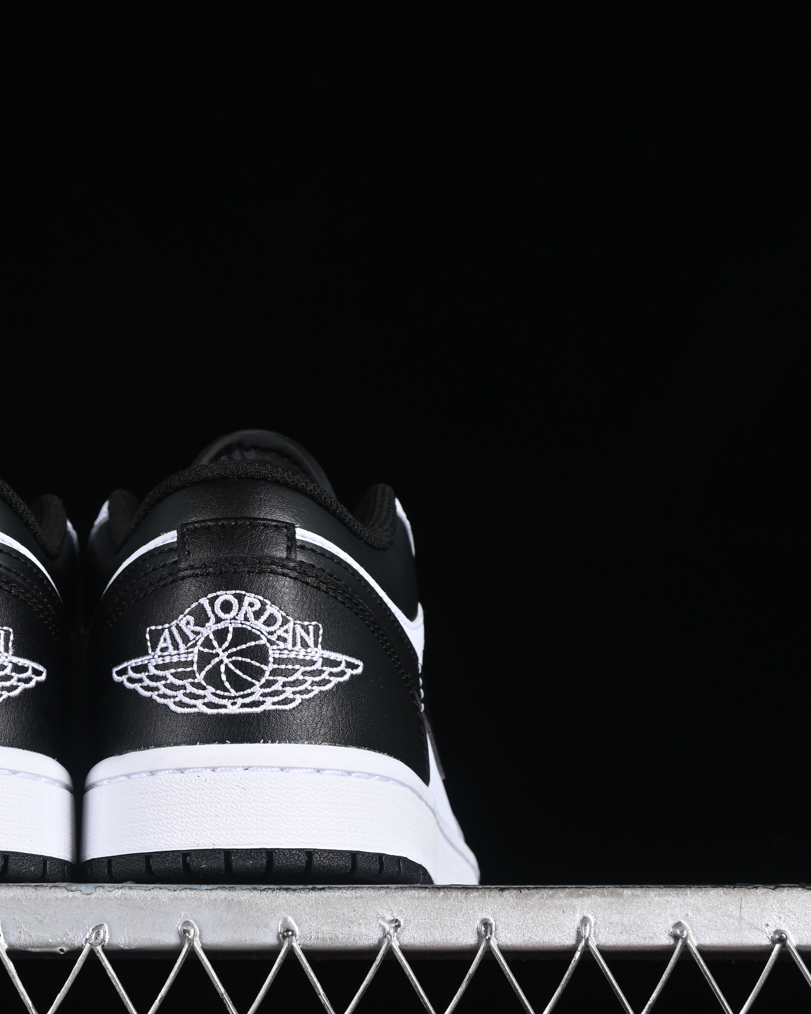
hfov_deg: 12.7
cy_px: 530
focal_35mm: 120
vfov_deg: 16.0
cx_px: 82
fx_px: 3601
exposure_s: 1/60
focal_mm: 50
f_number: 7.1
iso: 160
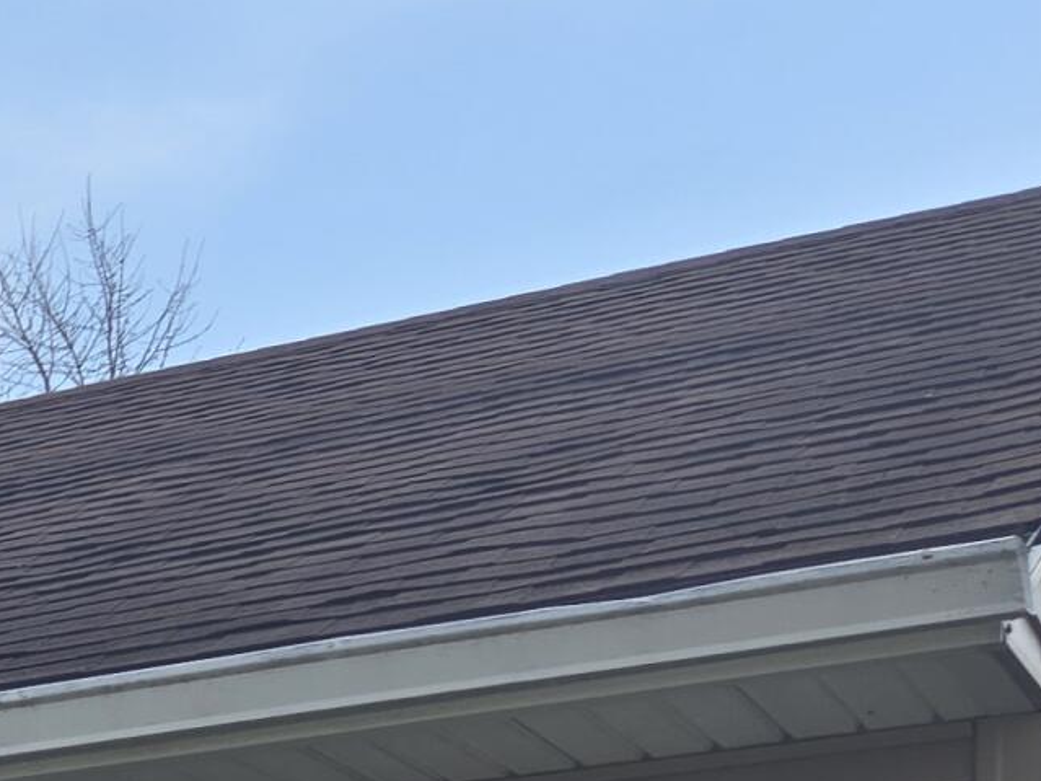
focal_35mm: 108
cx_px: -857
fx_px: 3247
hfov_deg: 15.5
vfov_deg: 12.3
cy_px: 1515
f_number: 1.8
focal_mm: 5.4
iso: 25
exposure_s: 1/1654
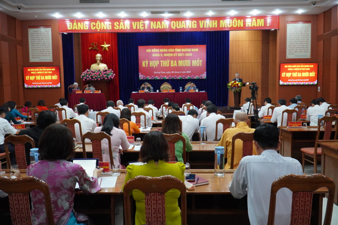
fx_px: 253
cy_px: 112
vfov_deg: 47.9
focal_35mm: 27
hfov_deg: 67.4
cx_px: 169
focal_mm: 18
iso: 2500
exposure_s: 1/160
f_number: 4
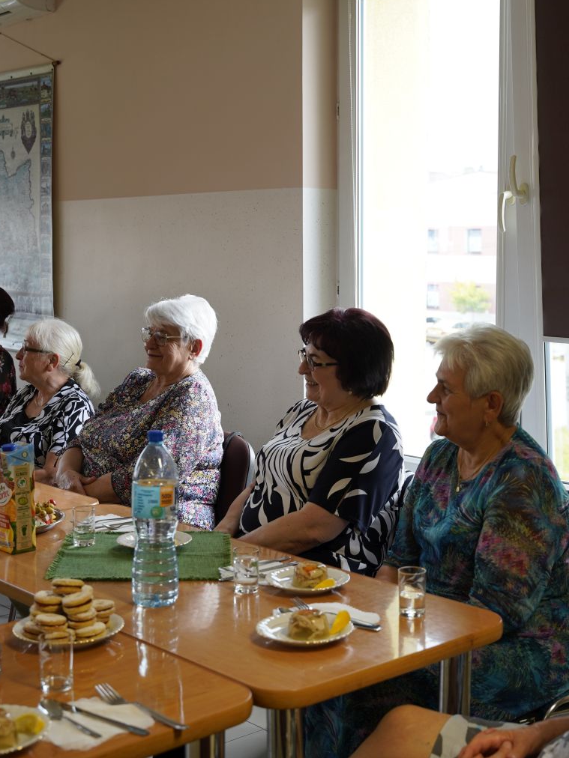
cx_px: 305
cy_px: 375
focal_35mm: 54
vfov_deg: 35.5
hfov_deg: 27.0
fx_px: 1183
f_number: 4
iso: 160
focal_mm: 37
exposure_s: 1/60
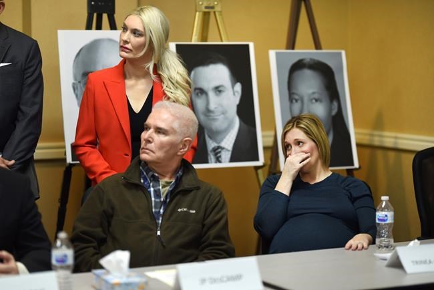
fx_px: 1266
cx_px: 217
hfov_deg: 19.4
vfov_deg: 13.1
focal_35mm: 105
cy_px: 145
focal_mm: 105
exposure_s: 1/320
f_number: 1.6
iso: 1000
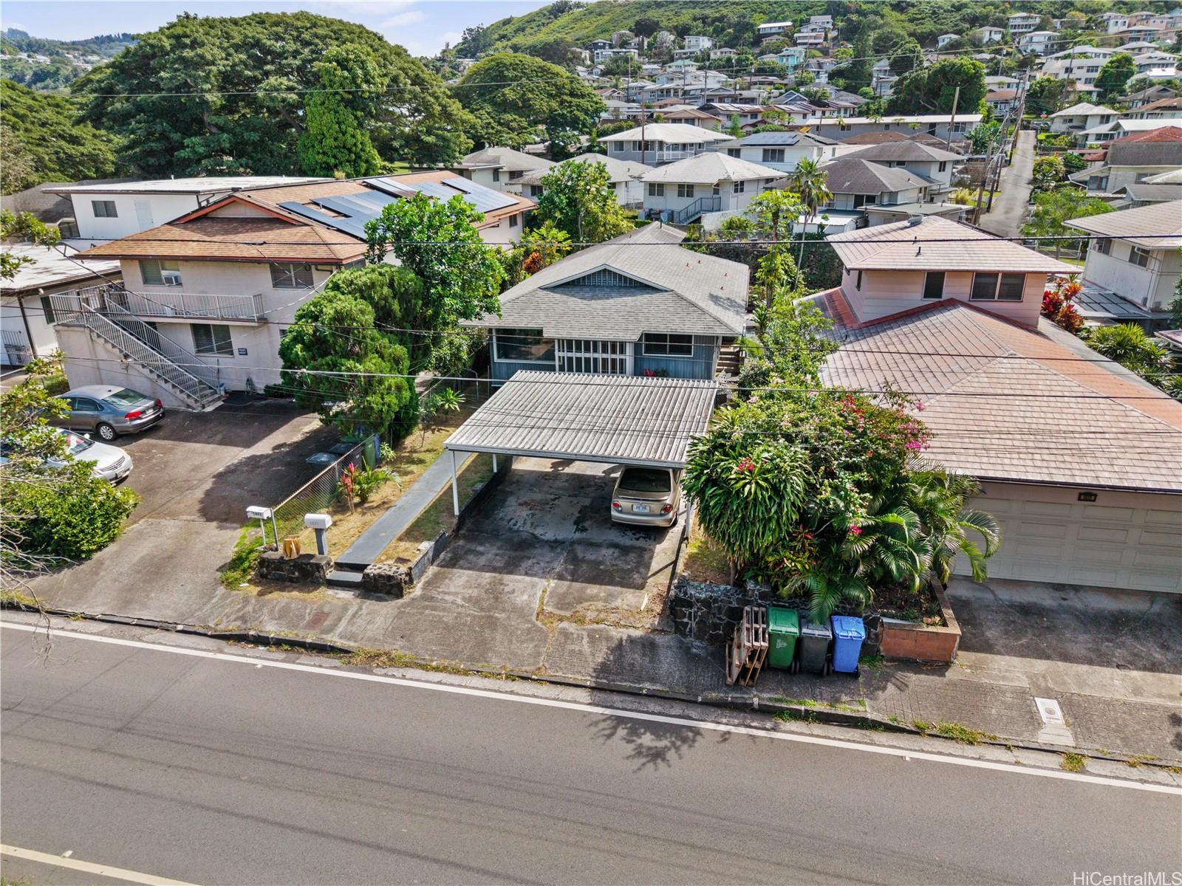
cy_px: 443
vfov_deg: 56.8
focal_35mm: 24
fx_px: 820
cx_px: 591
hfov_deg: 71.6
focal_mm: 8.67
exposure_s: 1/60
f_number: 1.8
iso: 200
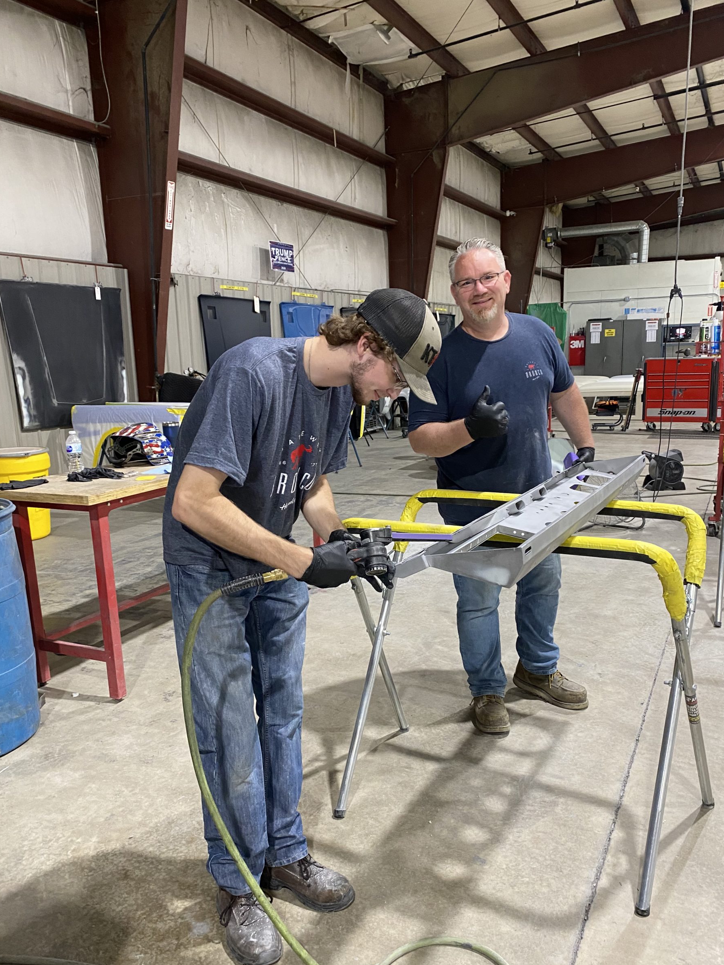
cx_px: 385
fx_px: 781
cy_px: 512
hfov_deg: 49.7
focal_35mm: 28
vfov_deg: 63.4
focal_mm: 4.25
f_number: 1.8
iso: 200
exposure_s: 1/60
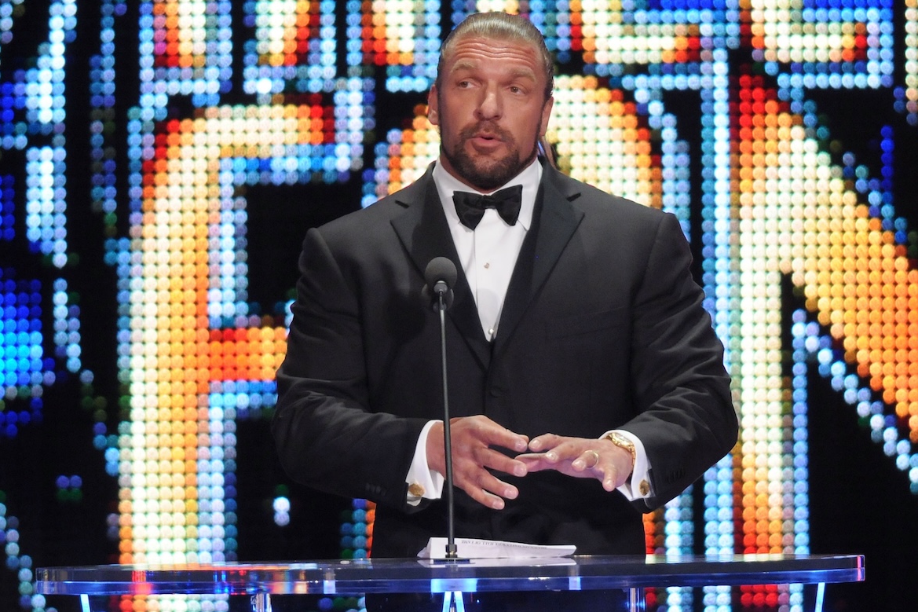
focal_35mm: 462
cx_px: 457
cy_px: 308
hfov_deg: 4.5
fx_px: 11779
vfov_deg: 3.0
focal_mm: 300
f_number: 3.2
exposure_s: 1/320
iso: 1250
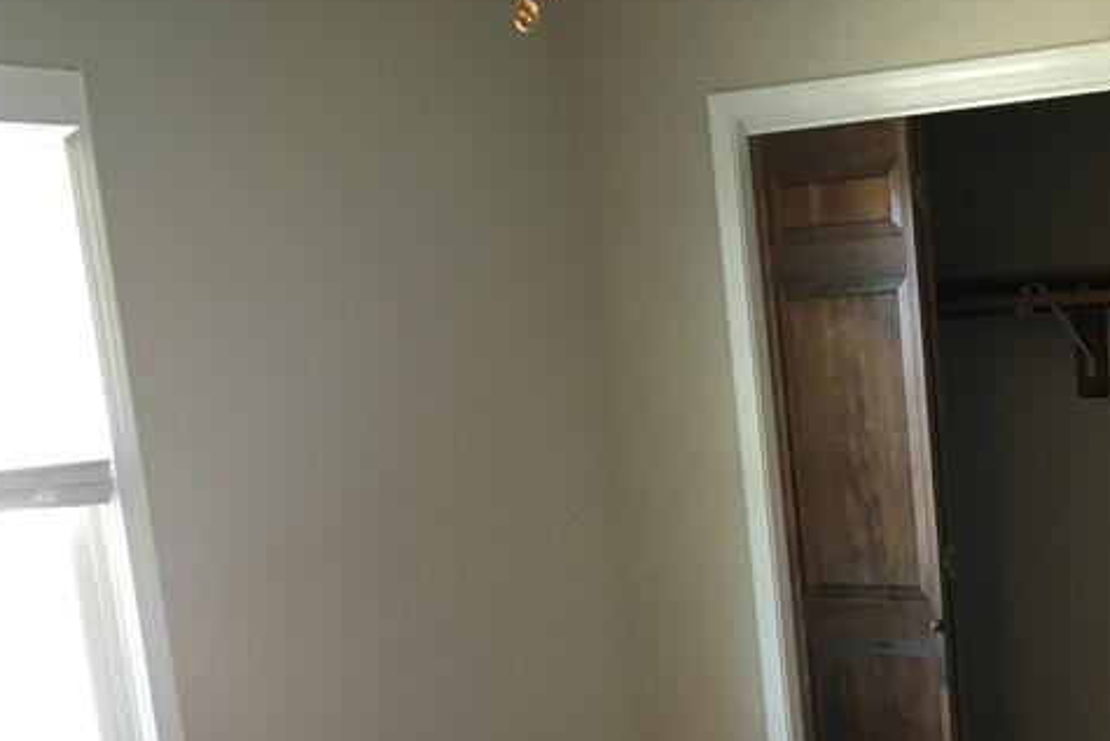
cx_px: 1126
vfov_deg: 20.4
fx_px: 2005
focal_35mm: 65
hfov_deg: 28.9
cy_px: 713
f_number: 2.2
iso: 200
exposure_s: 1/24
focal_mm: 4.15
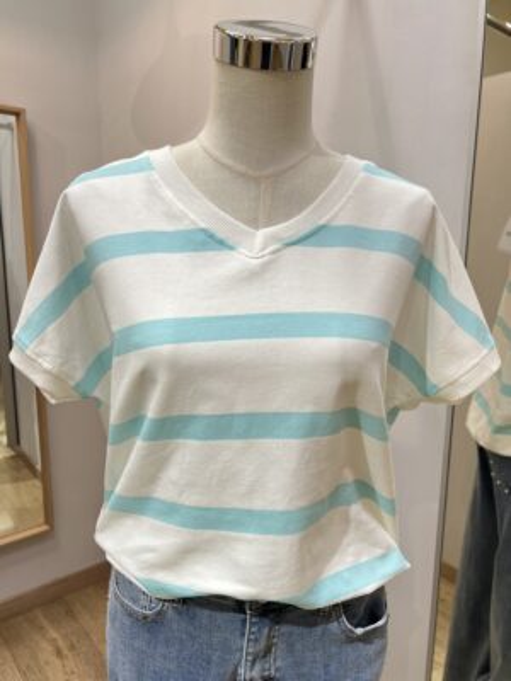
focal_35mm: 26
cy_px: 340
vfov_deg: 67.3
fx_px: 512
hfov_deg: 53.1
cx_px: 256
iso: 80
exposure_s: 1/100
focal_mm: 5.7
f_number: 1.5
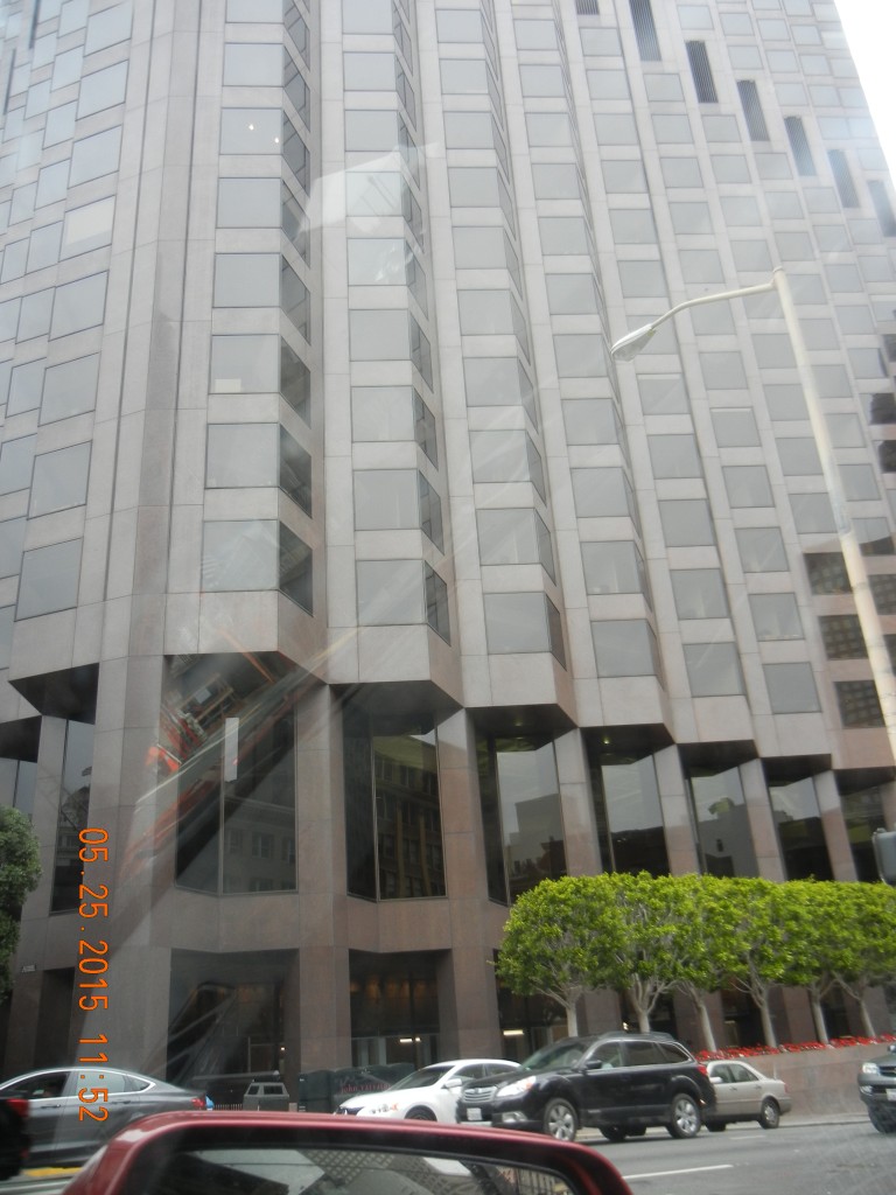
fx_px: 1035
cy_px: 598
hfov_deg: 46.8
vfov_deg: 60.0
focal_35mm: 30
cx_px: 448
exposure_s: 1/90
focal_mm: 5.4
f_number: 3.5
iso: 160
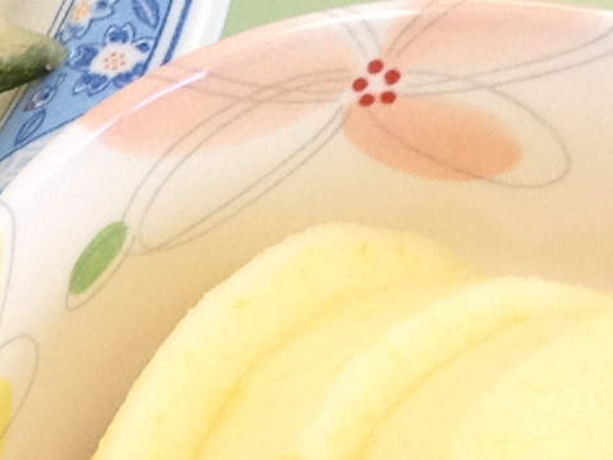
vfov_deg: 6.0
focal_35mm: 244
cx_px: -305
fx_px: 4321
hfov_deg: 8.0
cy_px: 723
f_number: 2.4
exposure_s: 1/60
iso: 64
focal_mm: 4.28
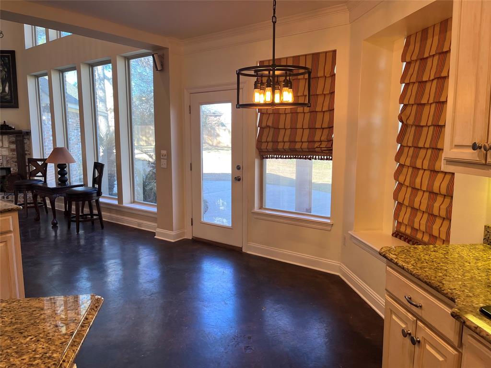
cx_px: 246
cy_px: 184
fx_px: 369
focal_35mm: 26
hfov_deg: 67.3
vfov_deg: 53.1
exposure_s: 1/120
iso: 125
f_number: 1.6
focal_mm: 5.1
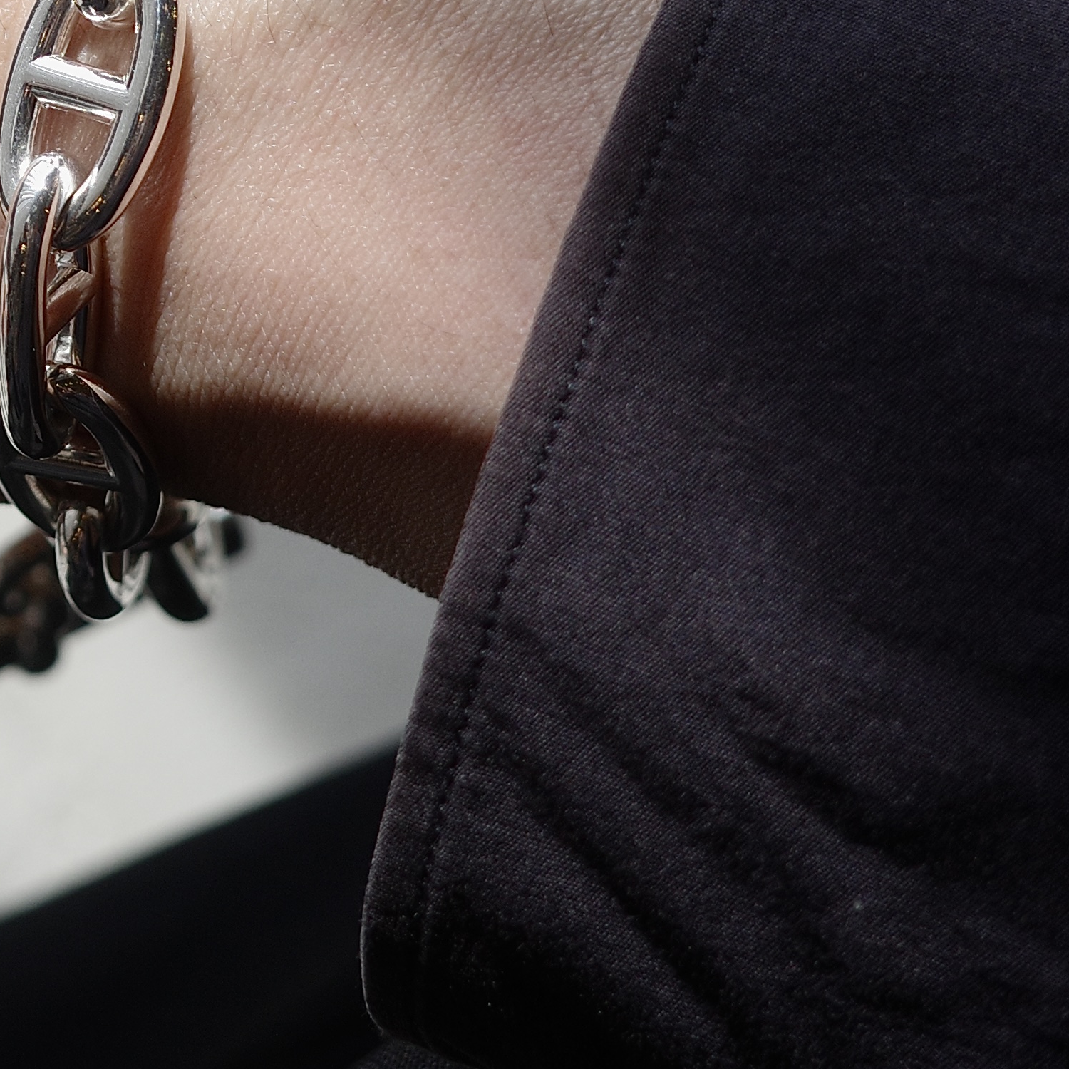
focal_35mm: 136
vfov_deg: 12.6
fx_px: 4752
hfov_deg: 12.5
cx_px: -307
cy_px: -64
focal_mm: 26
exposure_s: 1/400
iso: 200
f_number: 3.2
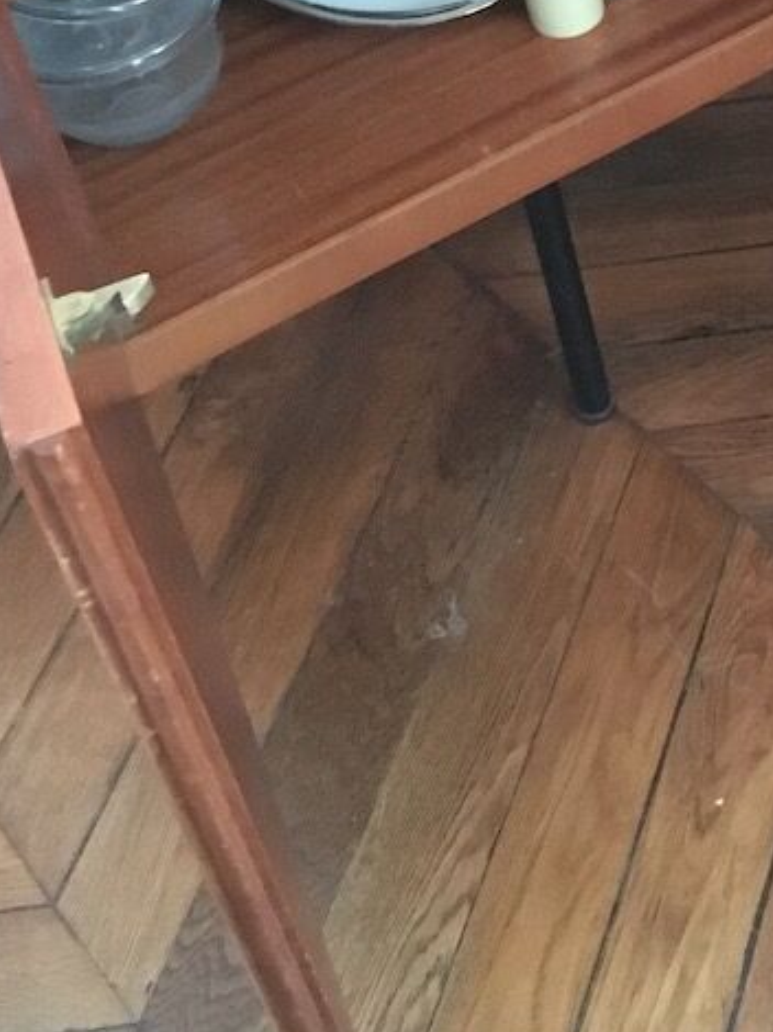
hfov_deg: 17.8
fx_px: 2354
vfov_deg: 23.8
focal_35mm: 79
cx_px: 896
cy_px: 40
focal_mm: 4.15
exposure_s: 1/17
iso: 1000
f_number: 2.2
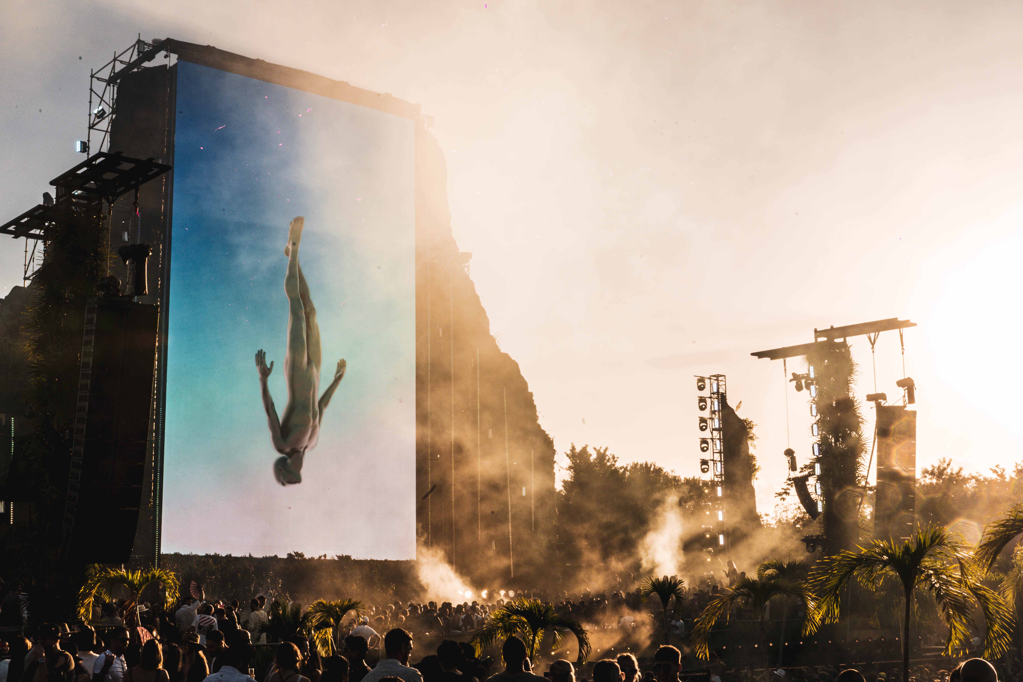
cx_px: 512
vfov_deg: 31.2
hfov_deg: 45.4
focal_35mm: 43
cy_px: 341
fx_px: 1222
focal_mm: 43
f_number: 25
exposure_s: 1/125
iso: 200
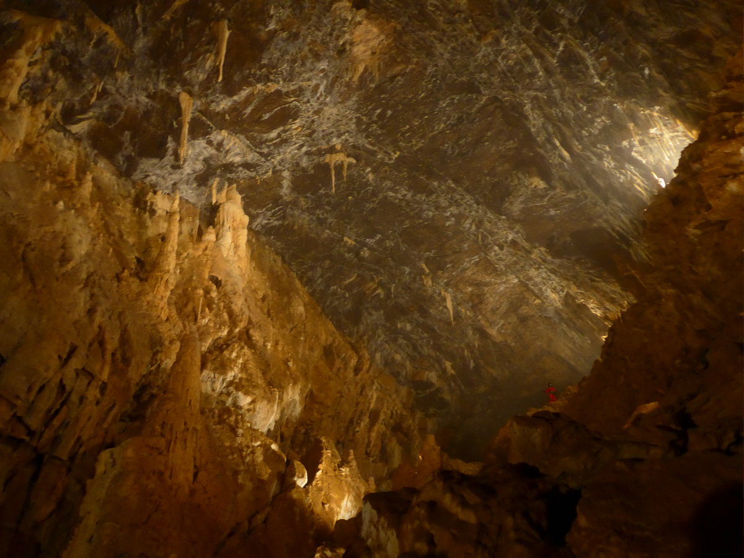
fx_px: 623
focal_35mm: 29
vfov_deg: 48.2
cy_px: 279
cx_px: 372
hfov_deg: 61.7
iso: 800
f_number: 2
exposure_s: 1/8
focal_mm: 6
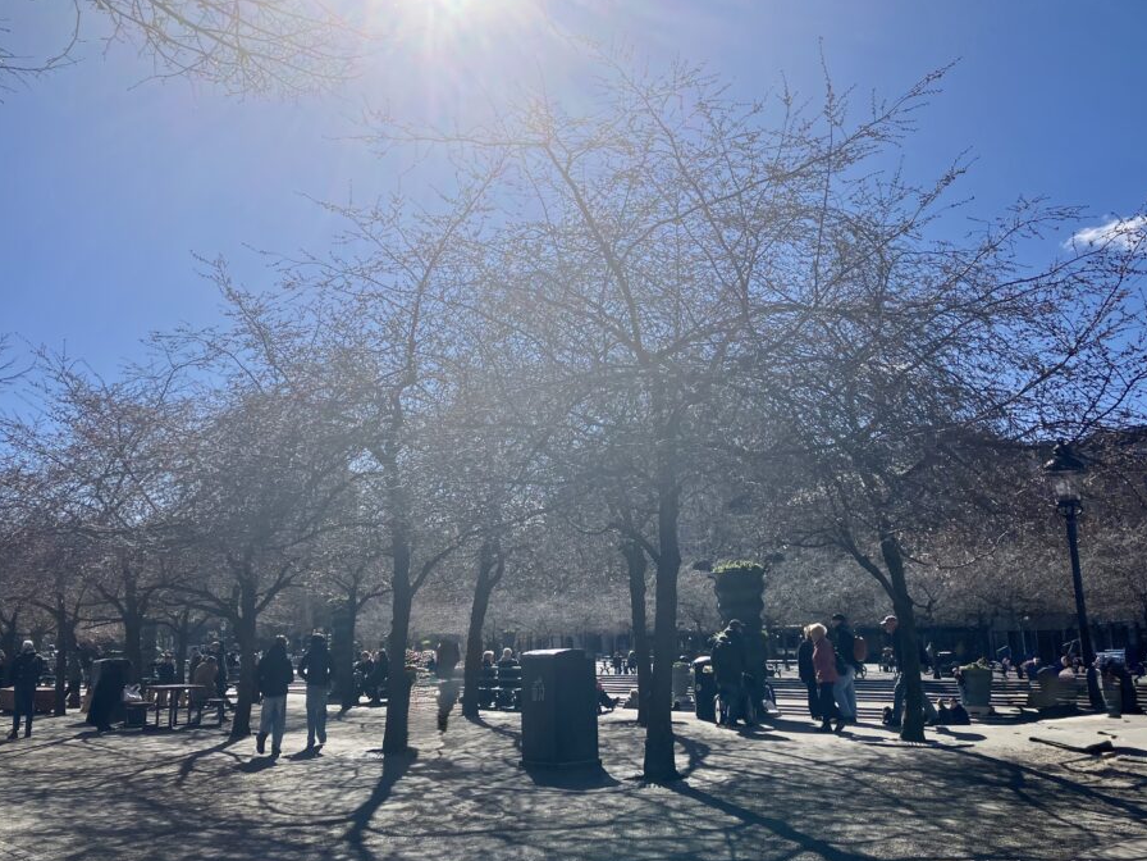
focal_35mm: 32
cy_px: 424
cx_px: 567
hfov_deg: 56.8
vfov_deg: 44.2
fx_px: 1060
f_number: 1.8
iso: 32
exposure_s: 1/3472
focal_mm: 3.99
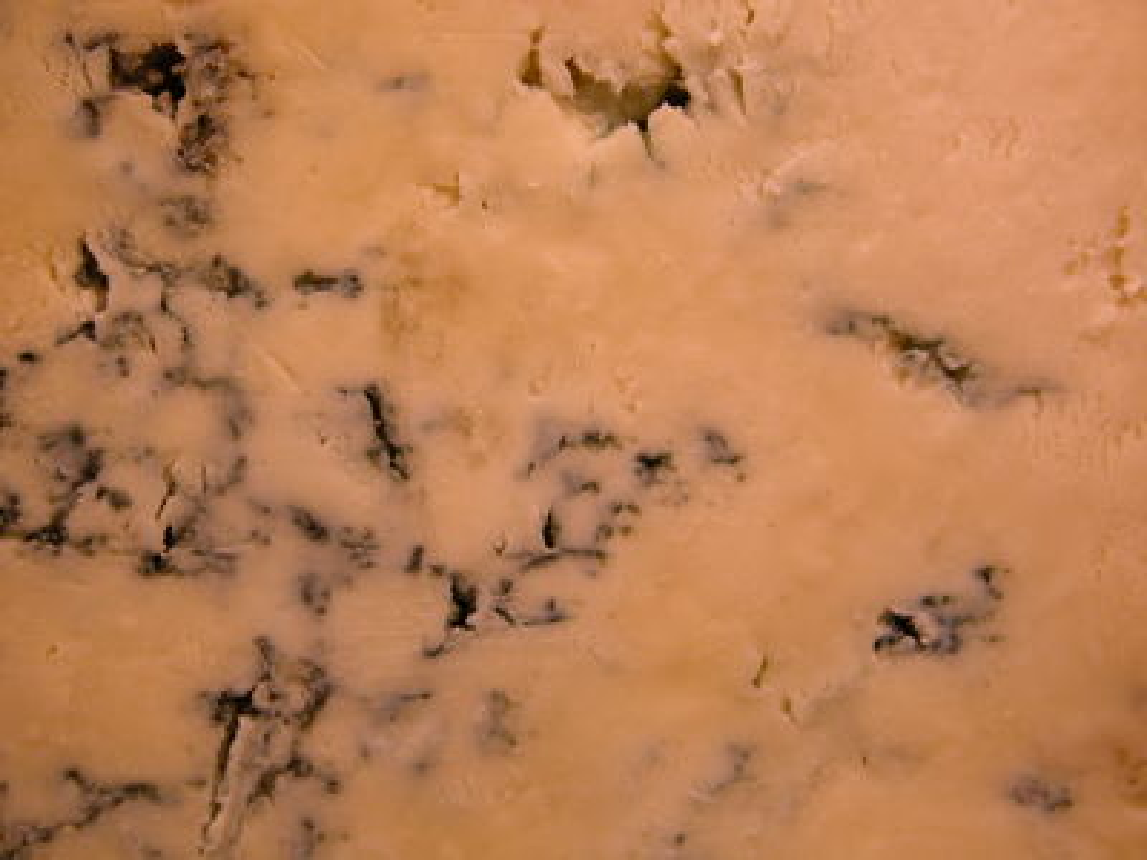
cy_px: 430
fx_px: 3082
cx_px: 574
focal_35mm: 93
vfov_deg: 15.9
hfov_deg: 21.1
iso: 100
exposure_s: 1/117
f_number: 3.6
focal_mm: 23.7
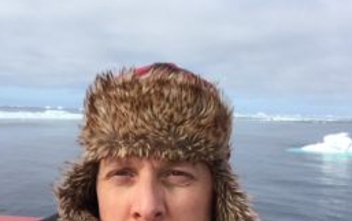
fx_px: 442
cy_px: 159
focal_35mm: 46
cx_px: 189
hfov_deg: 43.4
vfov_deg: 27.7
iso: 32
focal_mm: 2.65
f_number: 2.2
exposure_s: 1/1238
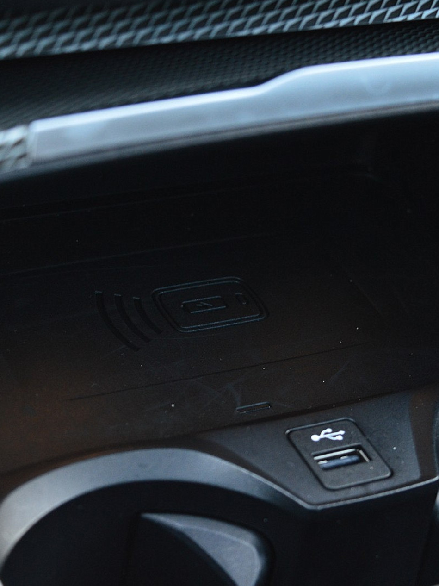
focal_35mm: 105
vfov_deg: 18.7
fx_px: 1776
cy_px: 293
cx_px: 213
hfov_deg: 14.1
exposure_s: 1/40
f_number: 5.3
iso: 800
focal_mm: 48
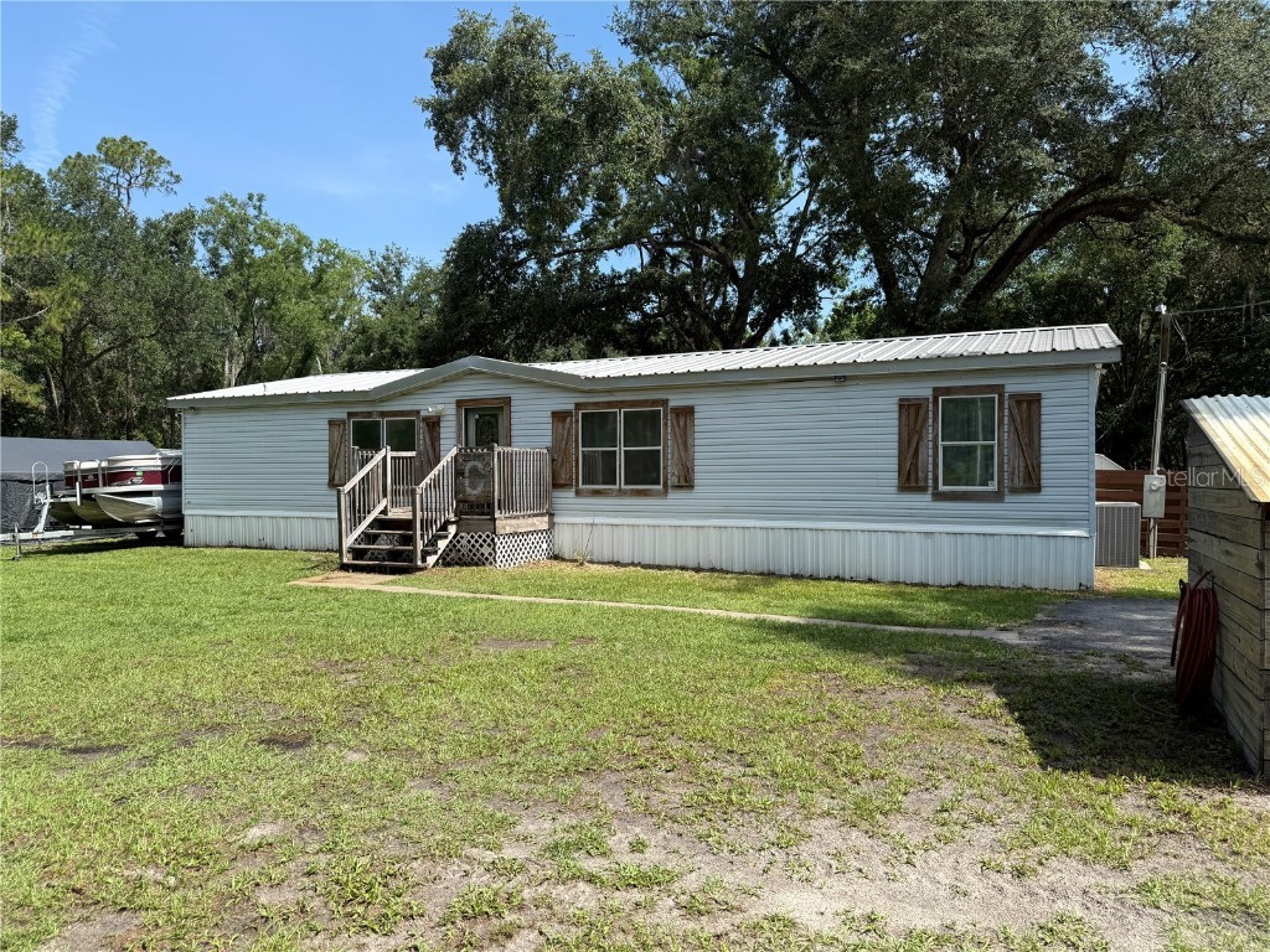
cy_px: 476
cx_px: 635
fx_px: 881
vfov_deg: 56.8
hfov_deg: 71.6
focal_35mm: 24
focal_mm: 6.76
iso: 80
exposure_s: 1/2299
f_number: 1.78
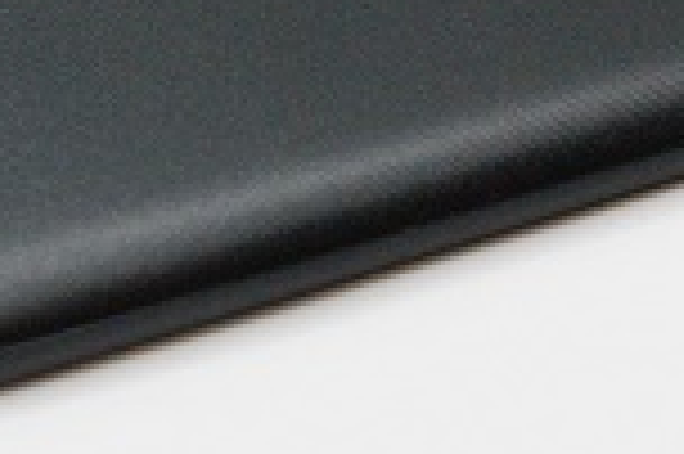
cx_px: 641
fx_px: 4365
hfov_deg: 8.9
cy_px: -191
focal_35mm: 230
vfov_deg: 5.9
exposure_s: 1/320
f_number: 5.6
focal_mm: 40
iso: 1600
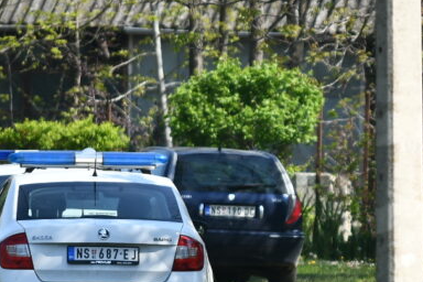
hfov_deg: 2.6
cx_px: 368
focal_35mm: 799
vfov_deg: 1.7
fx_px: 9388
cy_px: 335
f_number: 5
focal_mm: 200
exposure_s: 1/1000
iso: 200
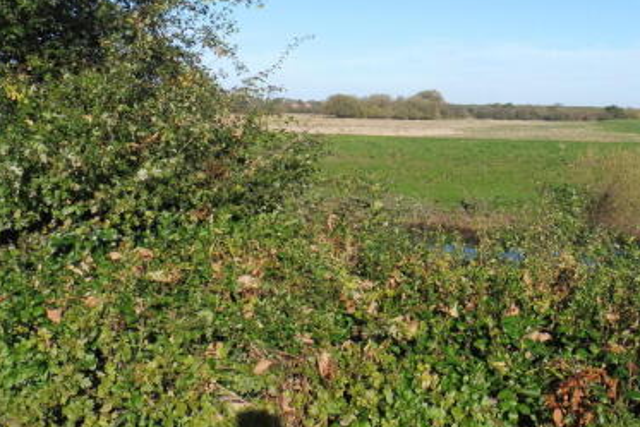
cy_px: 64
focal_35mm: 39
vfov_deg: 32.9
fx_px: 694
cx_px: 456
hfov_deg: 48.2
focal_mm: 4.3
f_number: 4
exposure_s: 1/800
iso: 100
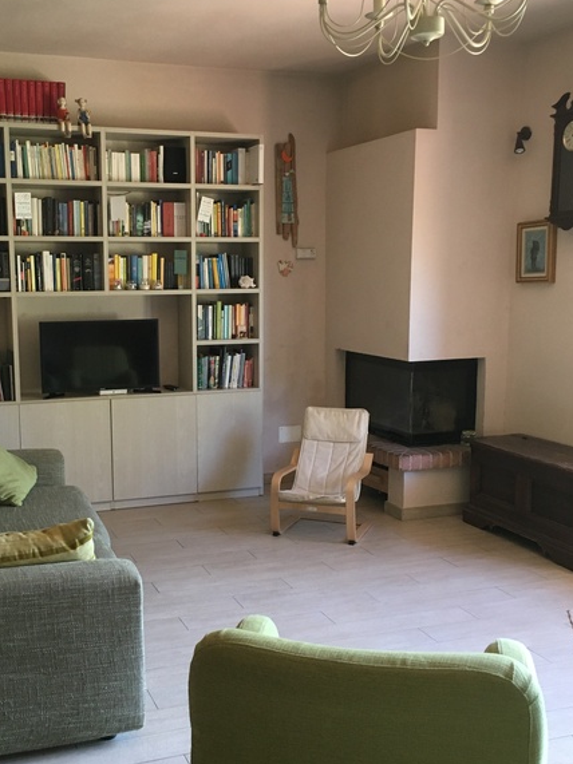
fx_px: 861
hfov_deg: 36.6
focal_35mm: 39
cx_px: 214
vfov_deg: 47.8
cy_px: 408
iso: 160
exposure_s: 1/33
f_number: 2.2
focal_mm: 4.15
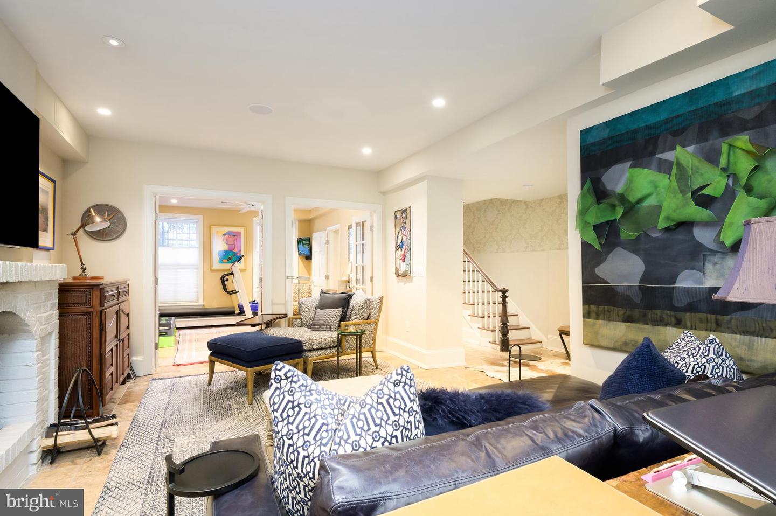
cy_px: 258
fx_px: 388
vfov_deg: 67.3
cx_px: 388
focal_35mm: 18
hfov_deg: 90.0
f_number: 13
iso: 800
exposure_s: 1/160
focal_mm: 18
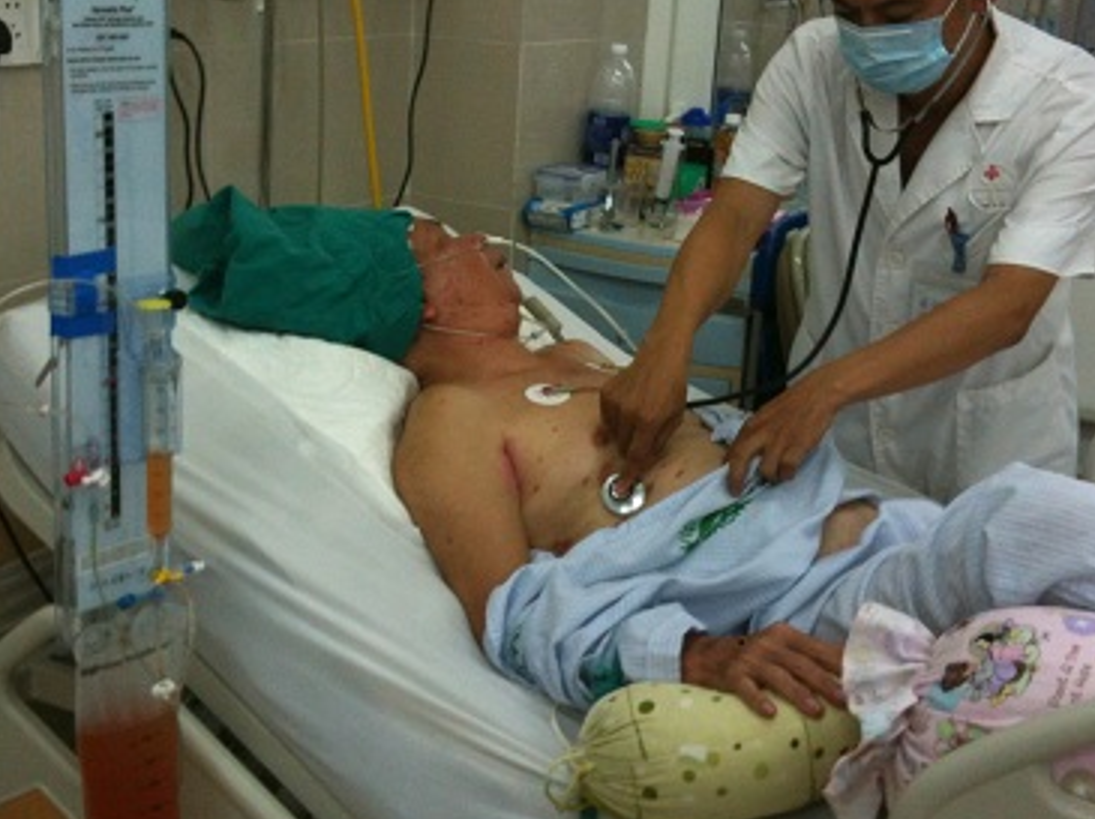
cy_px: 364
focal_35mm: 48
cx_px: 531
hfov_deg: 39.7
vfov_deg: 30.2
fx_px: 1517
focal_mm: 3.85
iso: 125
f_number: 2.8
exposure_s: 1/17
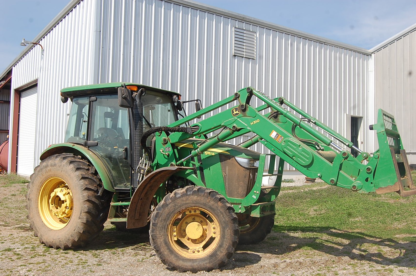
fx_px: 450
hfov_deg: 49.6
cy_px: 138
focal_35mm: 39
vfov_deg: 34.1
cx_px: 208
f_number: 9
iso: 200
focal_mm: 26
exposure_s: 1/320
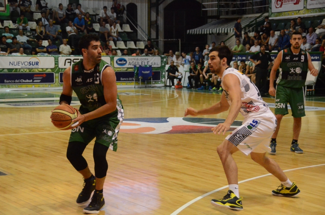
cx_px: 162
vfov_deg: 17.4
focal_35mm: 78
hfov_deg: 26.0
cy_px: 108
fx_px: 703
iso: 6400
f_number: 4.8
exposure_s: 1/500
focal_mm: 52
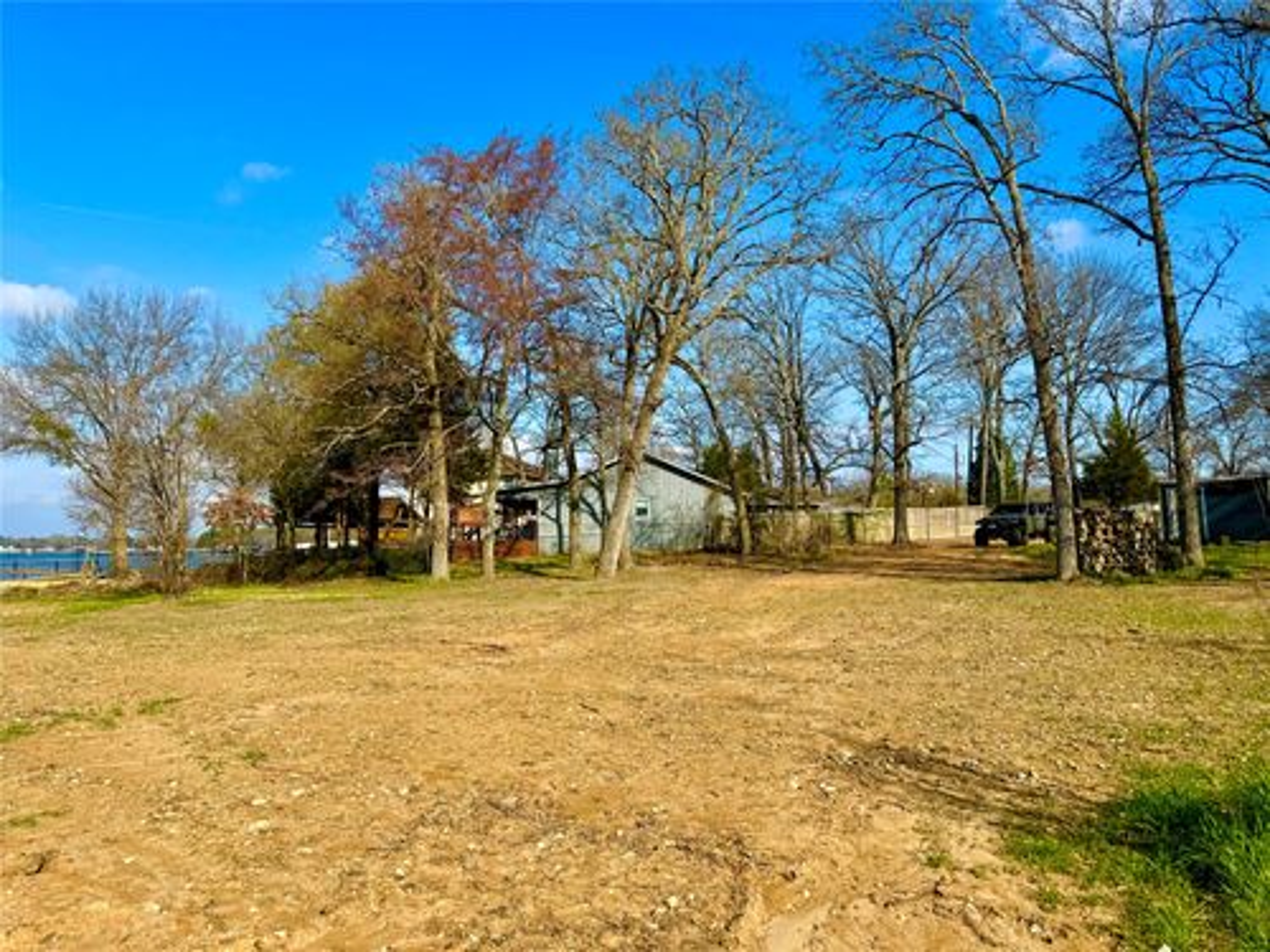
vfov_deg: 56.8
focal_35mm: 24
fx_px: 881
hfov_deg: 71.6
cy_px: 476
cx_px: 635
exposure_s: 1/5319
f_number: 1.78
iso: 80
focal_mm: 6.76
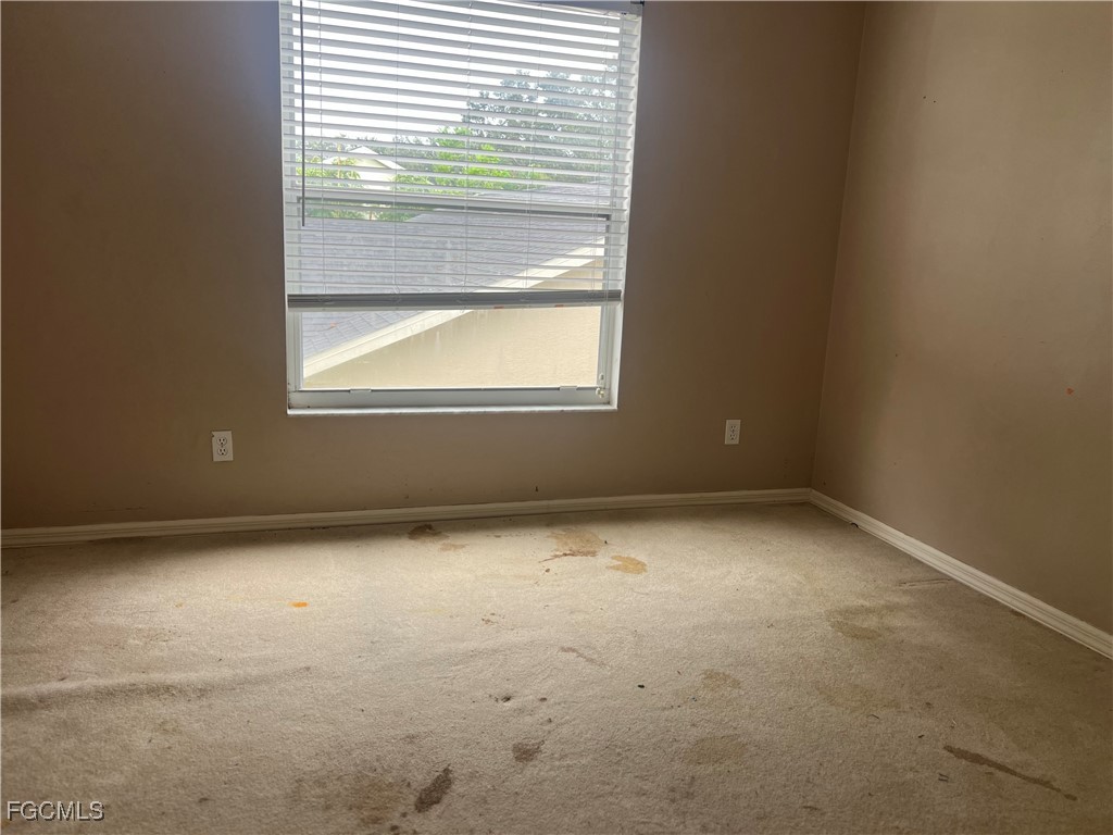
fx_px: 836
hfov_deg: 67.3
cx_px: 556
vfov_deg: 53.1
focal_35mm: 26
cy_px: 418
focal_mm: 5.7
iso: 64
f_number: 1.5
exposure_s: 1/121
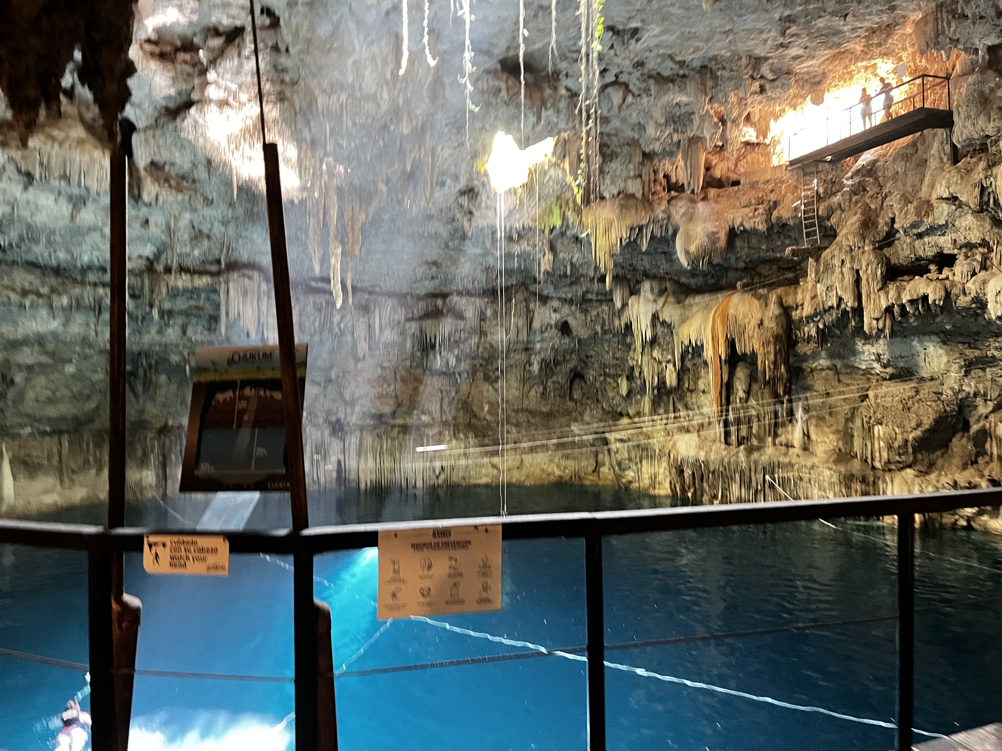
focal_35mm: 26
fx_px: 753
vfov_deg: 53.1
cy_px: 376
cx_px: 501
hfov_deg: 67.3
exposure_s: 1/30
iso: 1000
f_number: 1.5
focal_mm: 5.7
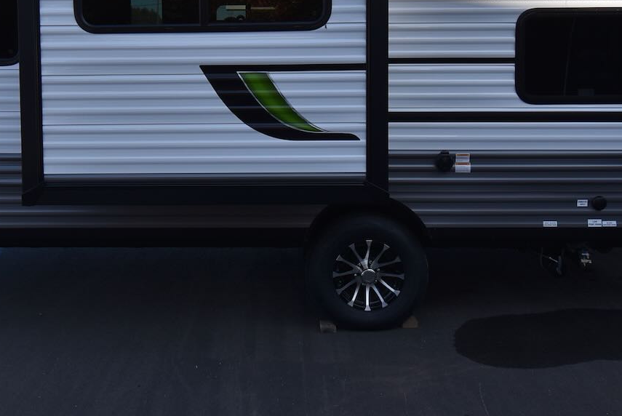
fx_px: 710
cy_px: 92
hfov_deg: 47.0
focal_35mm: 41
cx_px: 249
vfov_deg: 31.9
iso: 200
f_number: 9
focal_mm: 13
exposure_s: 1/320
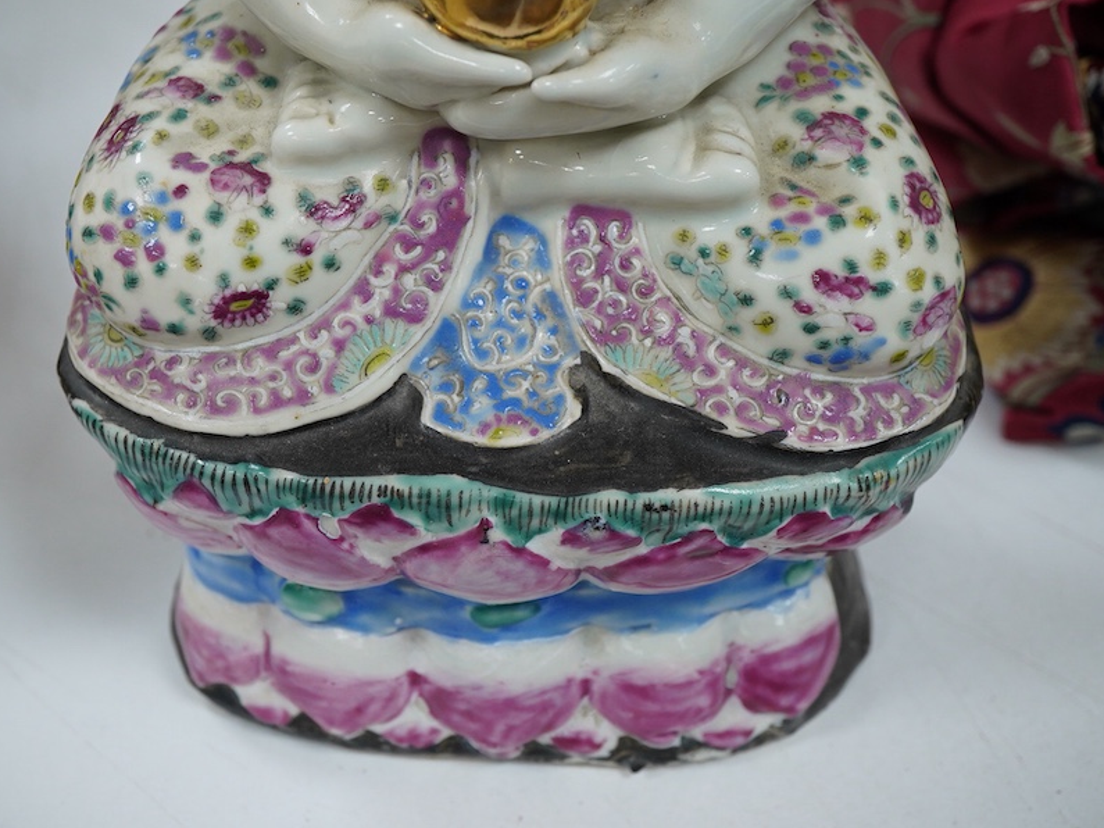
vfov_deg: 29.7
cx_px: 494
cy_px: 414
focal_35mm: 49
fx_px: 1563
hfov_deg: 38.9
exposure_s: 1/125
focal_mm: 30
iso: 1250
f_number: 8
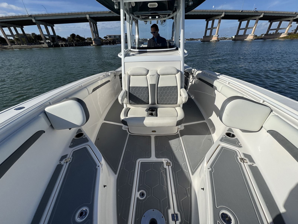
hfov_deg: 102.1
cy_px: 112
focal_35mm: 14
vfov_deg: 85.7
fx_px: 121
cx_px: 149
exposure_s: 1/4367
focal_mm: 2.22
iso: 50
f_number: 2.2
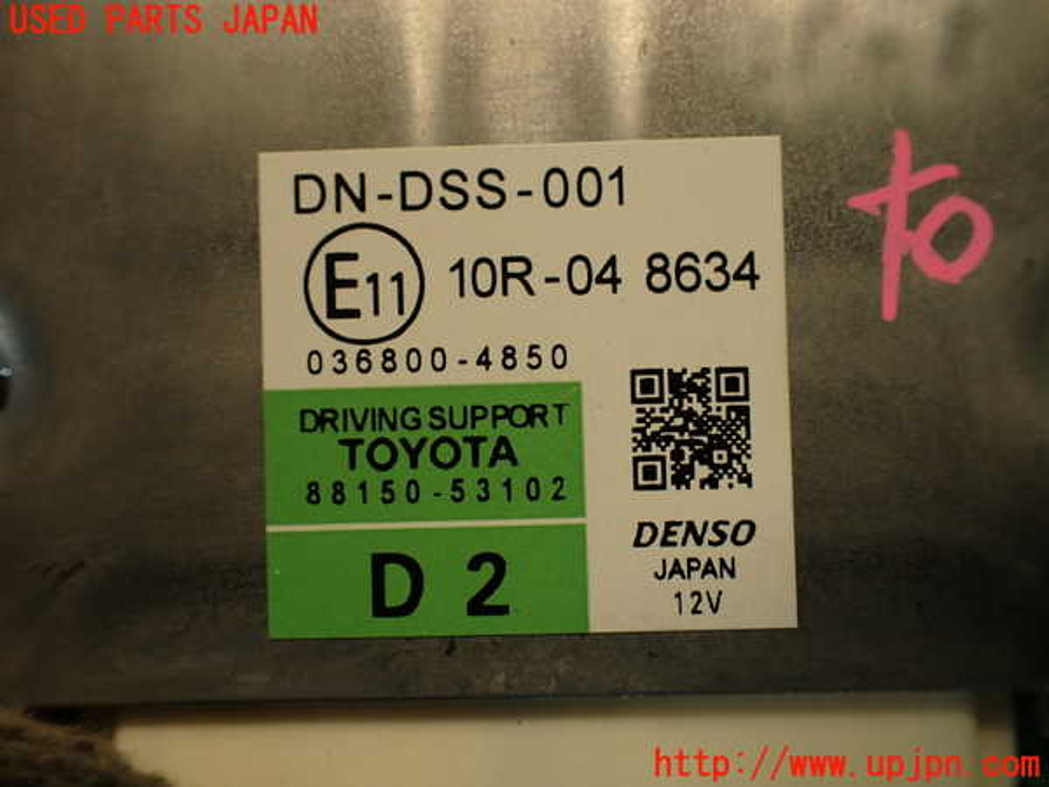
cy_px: 394
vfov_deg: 44.2
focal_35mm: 32
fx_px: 970
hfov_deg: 56.8
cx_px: 524
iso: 200
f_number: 2.4
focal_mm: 5.79
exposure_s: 1/50
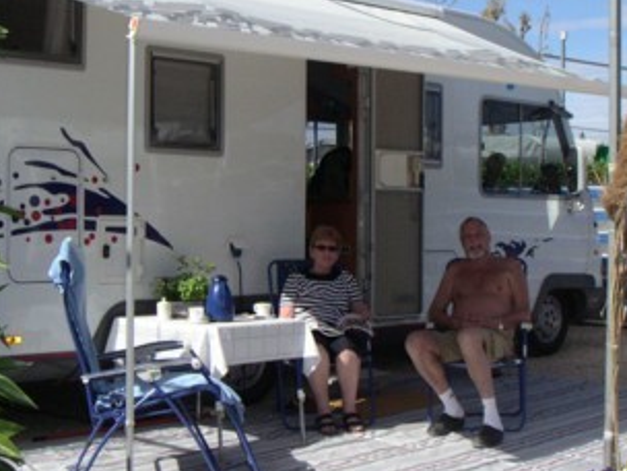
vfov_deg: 24.4
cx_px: 322
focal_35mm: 60
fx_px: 1087
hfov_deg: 32.2
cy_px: 205
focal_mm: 6
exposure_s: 1/750
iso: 160
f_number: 6.6
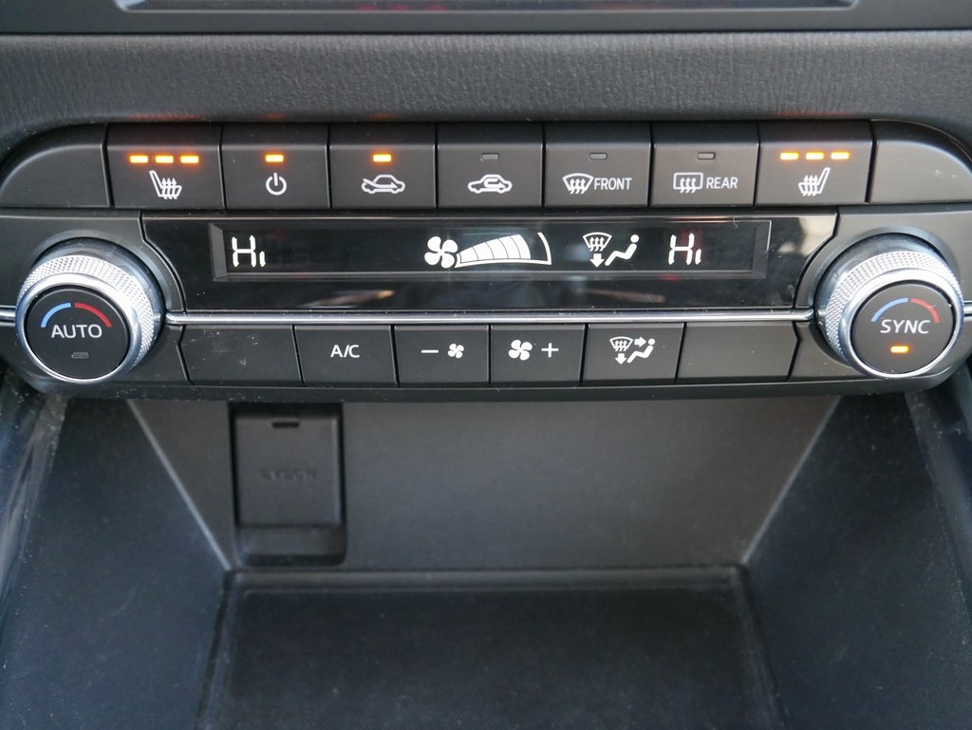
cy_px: 365
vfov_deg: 31.5
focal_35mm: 46
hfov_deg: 41.2
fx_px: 1292
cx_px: 486
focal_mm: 23
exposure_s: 1/60
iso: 3200
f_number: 5.1
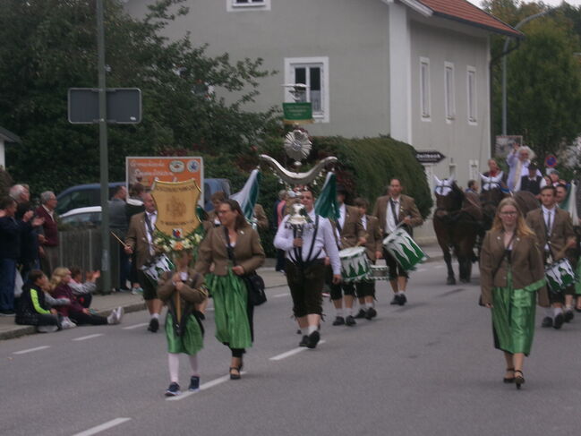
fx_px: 2434
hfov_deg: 13.6
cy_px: 218
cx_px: 290
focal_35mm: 145
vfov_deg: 10.2
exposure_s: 1/105
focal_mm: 26.1
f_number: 5.7
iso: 100
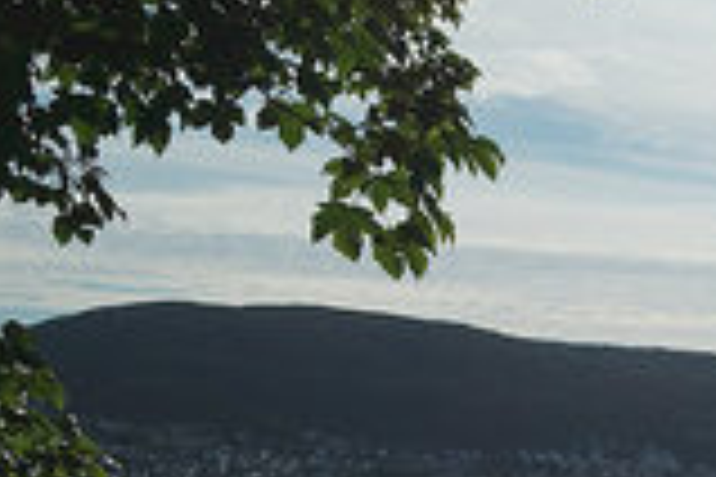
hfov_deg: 18.8
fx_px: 1571
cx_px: 1342
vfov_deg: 16.7
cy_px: 522
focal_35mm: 79
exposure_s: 1/1000
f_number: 9
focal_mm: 14
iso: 200
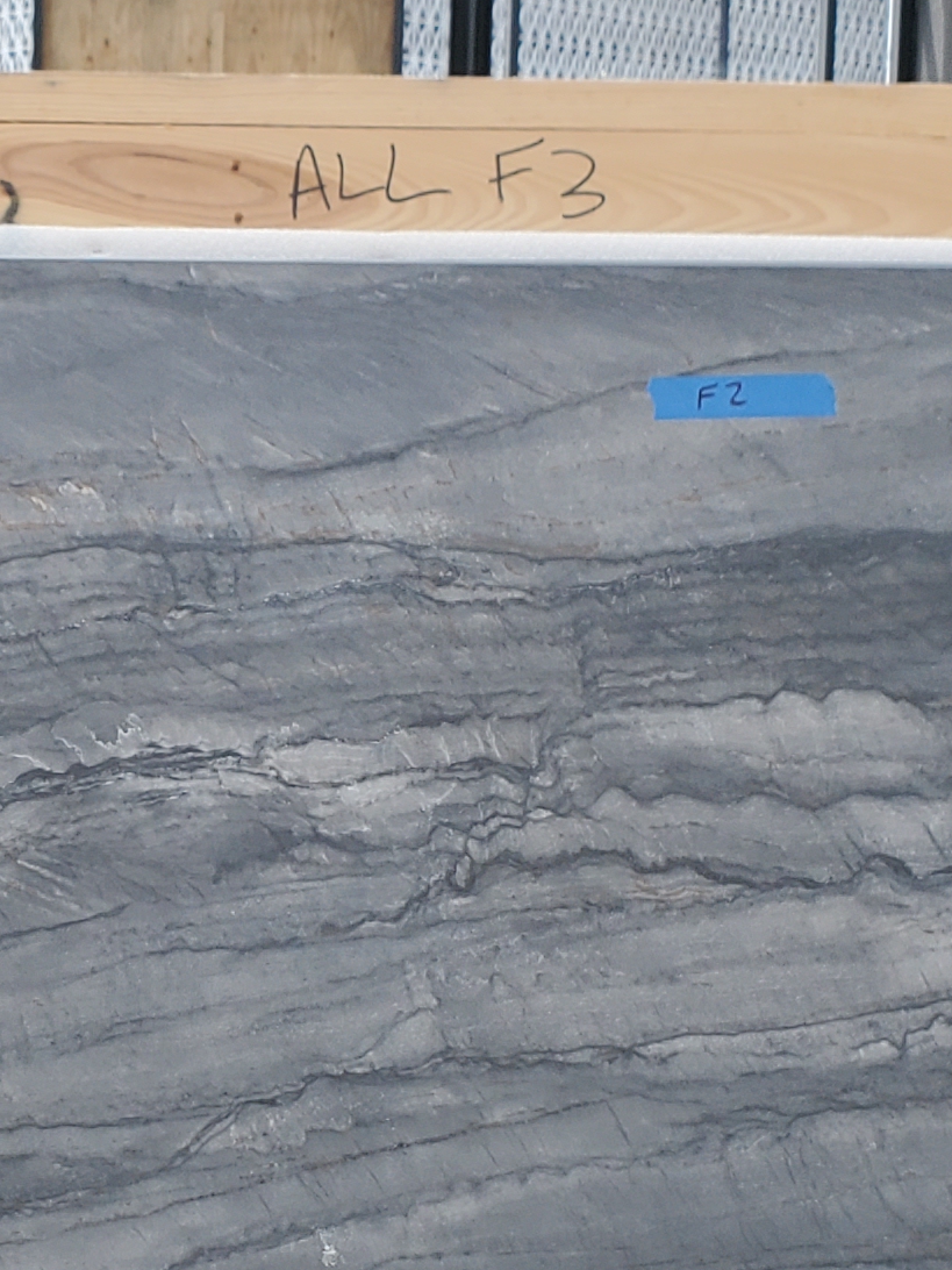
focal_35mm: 96
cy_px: 1106
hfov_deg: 15.1
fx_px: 3520
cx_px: -5
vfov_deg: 20.1
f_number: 2.4
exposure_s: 1/120
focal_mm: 4.3
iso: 50
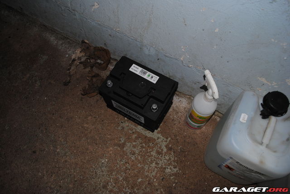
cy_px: 97
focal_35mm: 27
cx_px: 145
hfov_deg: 67.3
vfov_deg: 48.0
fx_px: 218
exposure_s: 1/60
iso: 200
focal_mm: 18
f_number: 3.5
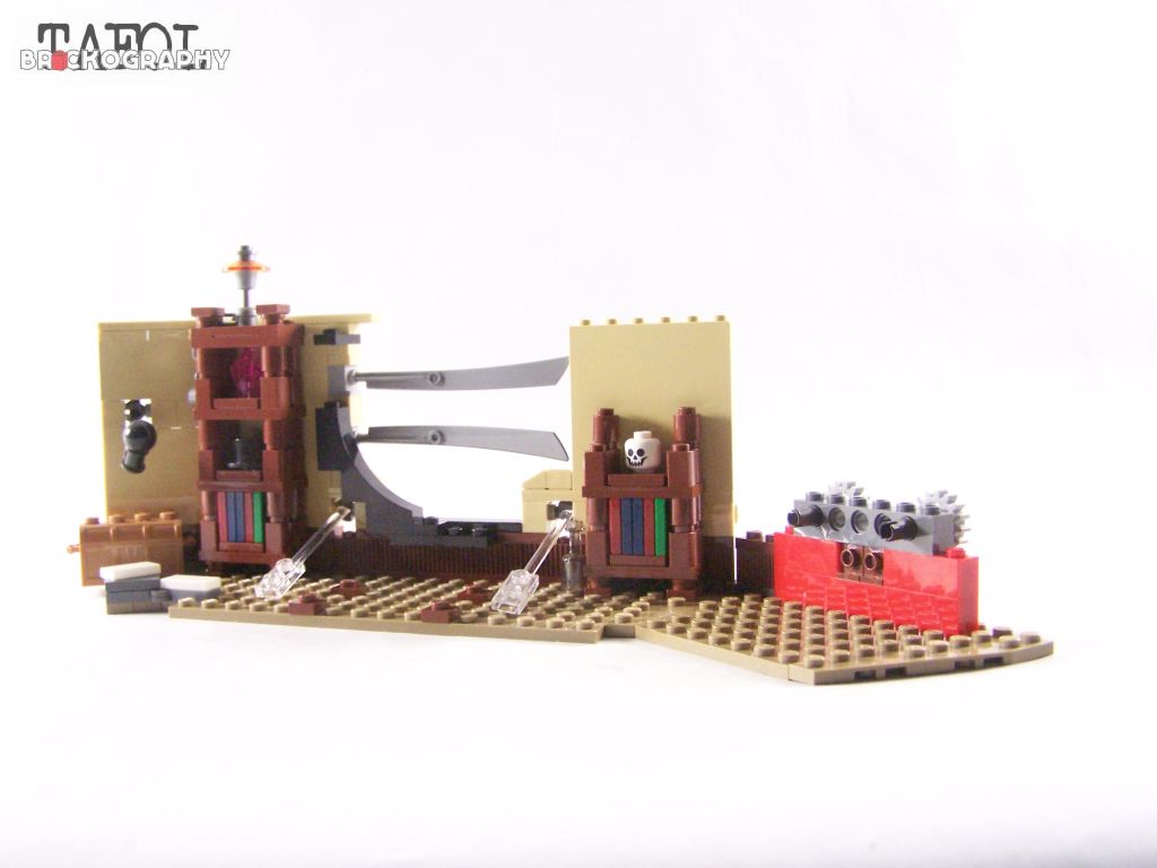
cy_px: 434
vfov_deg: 37.7
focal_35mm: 38
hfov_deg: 49.0
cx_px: 578
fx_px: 1270
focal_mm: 6.3
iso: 400
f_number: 3.2
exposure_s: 1/45
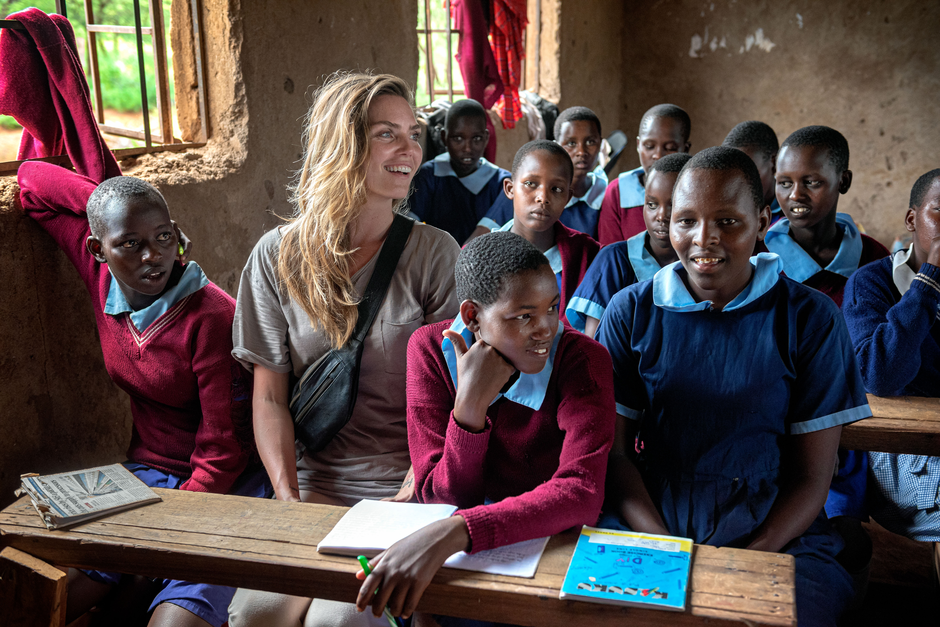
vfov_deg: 30.5
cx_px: 470
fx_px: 1149
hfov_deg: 44.5
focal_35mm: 44
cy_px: 314
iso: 1250
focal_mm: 44
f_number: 3.5
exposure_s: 1/320
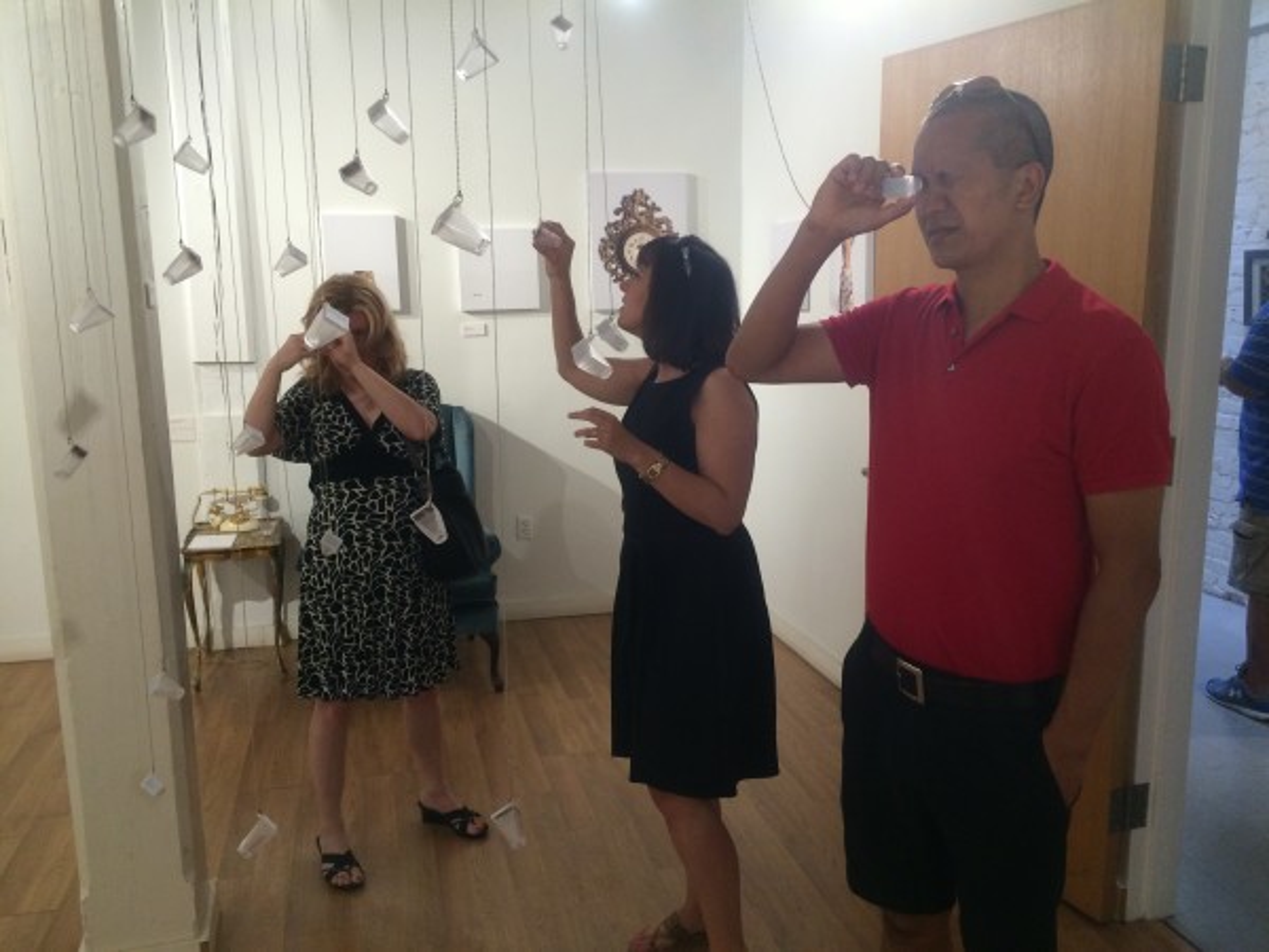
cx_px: 634
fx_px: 1063
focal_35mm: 29
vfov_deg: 48.2
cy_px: 476
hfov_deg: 61.7
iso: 64
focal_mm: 4.15
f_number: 2.2
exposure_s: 1/30
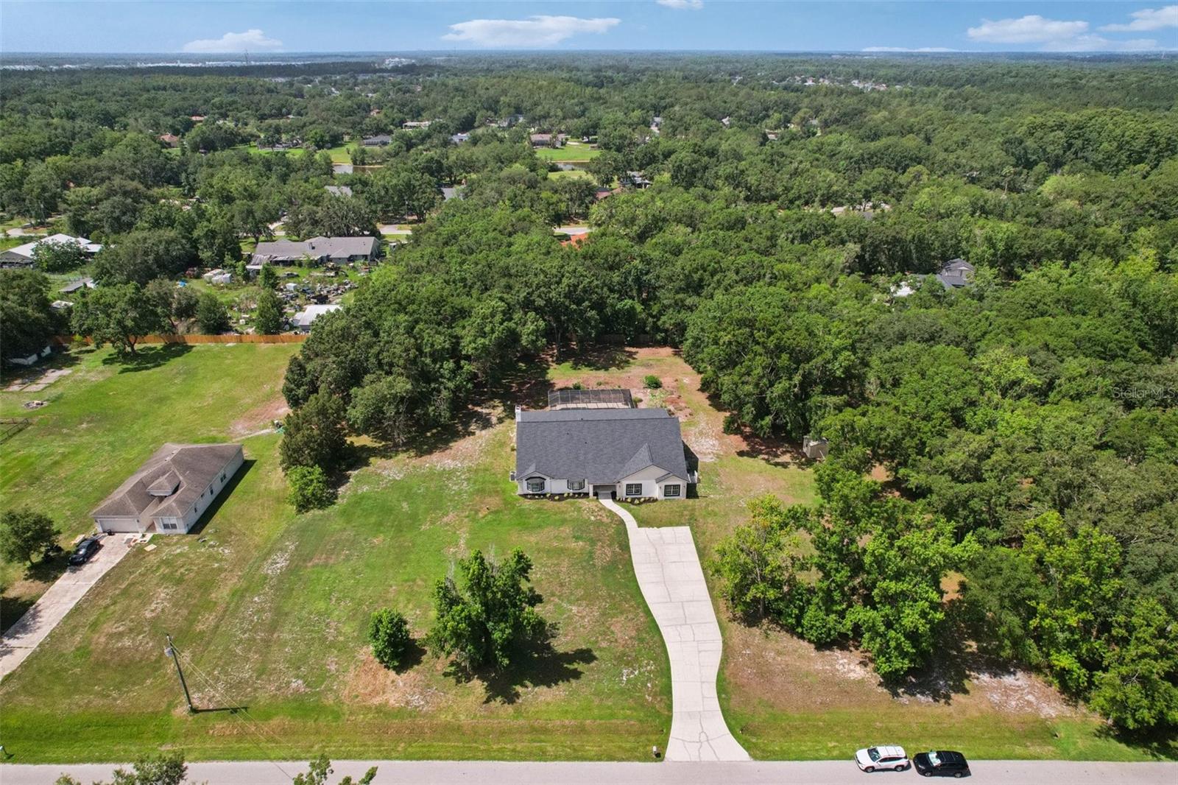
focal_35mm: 22
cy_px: 392
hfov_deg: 78.6
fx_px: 720
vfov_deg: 57.2
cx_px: 589
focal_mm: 8.38
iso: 400
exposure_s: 1/3200
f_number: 2.8
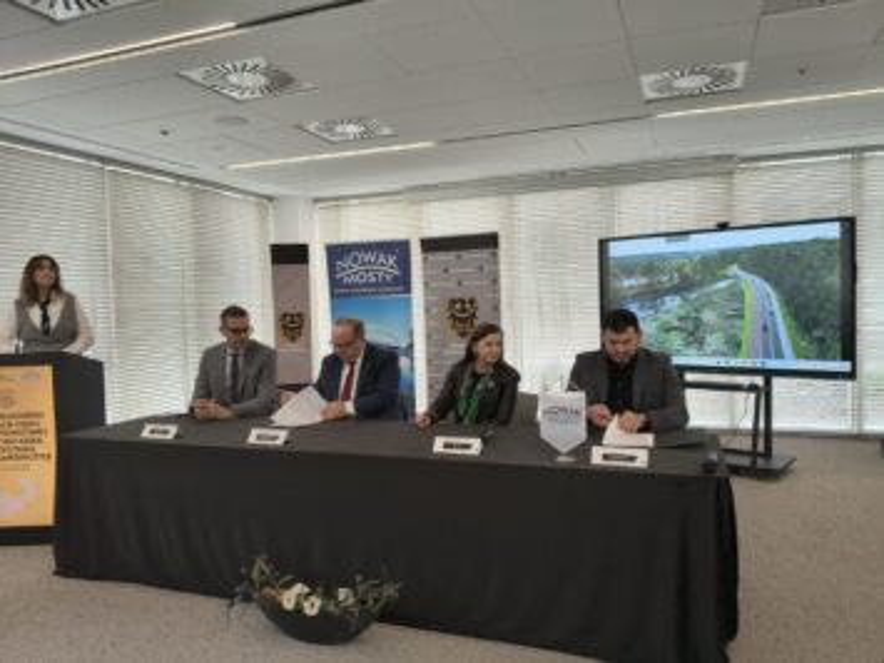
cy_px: 332
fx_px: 664
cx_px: 442
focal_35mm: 26
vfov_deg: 53.0
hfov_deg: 67.3
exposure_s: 1/100
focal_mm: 4.81
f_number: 1.8
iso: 158
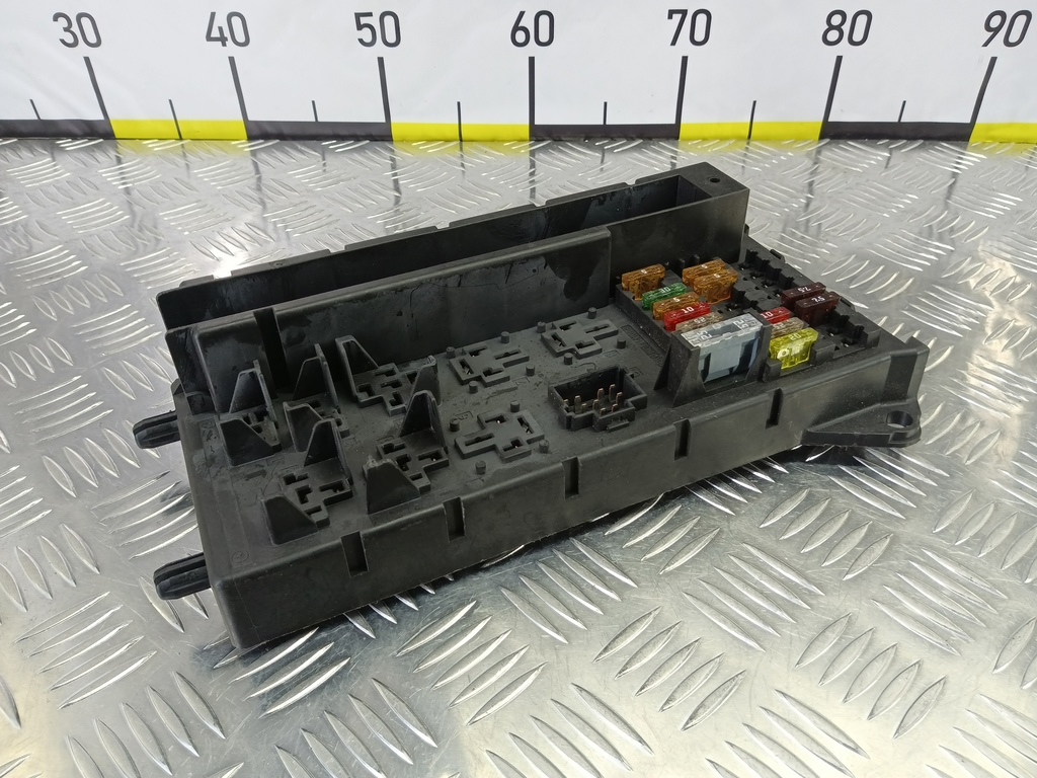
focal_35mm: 23
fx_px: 689
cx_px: 518
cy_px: 389
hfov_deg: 73.9
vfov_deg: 58.9
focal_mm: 4.11
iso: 197
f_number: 1.6
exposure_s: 1/50
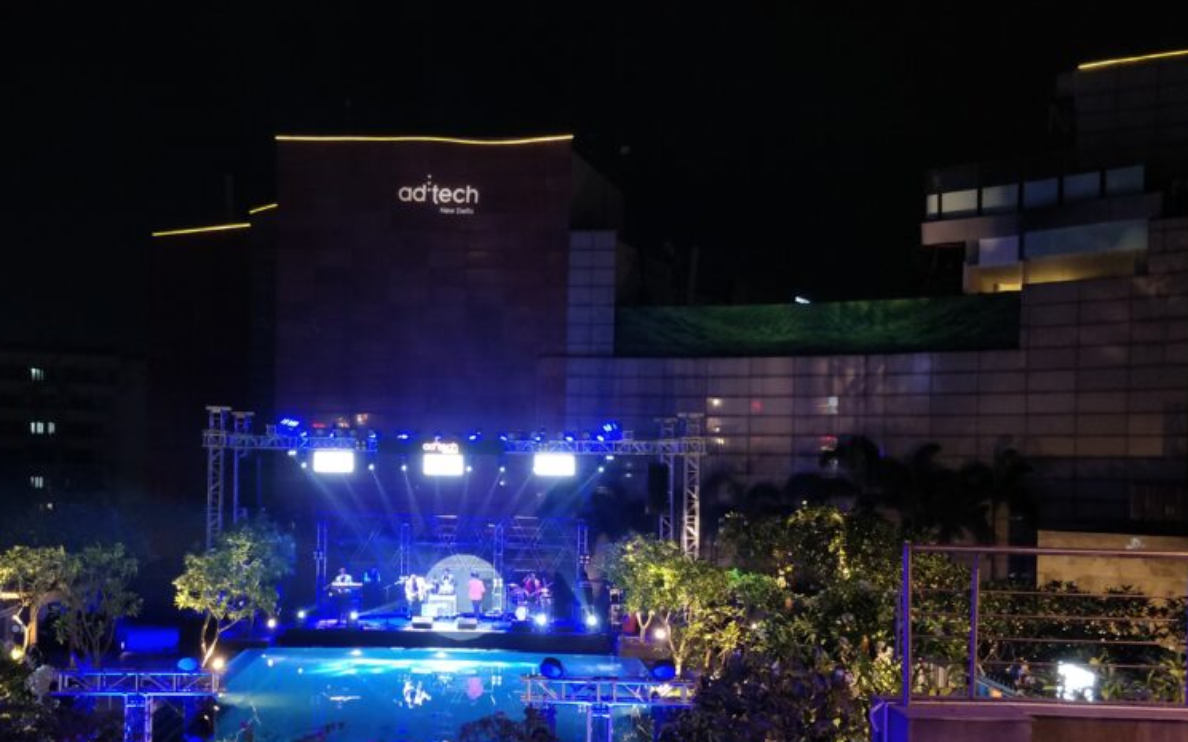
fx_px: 1133
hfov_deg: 54.4
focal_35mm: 35
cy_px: 479
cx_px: 418
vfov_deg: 36.0
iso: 2000
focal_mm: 4.1
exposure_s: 1/33
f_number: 1.7
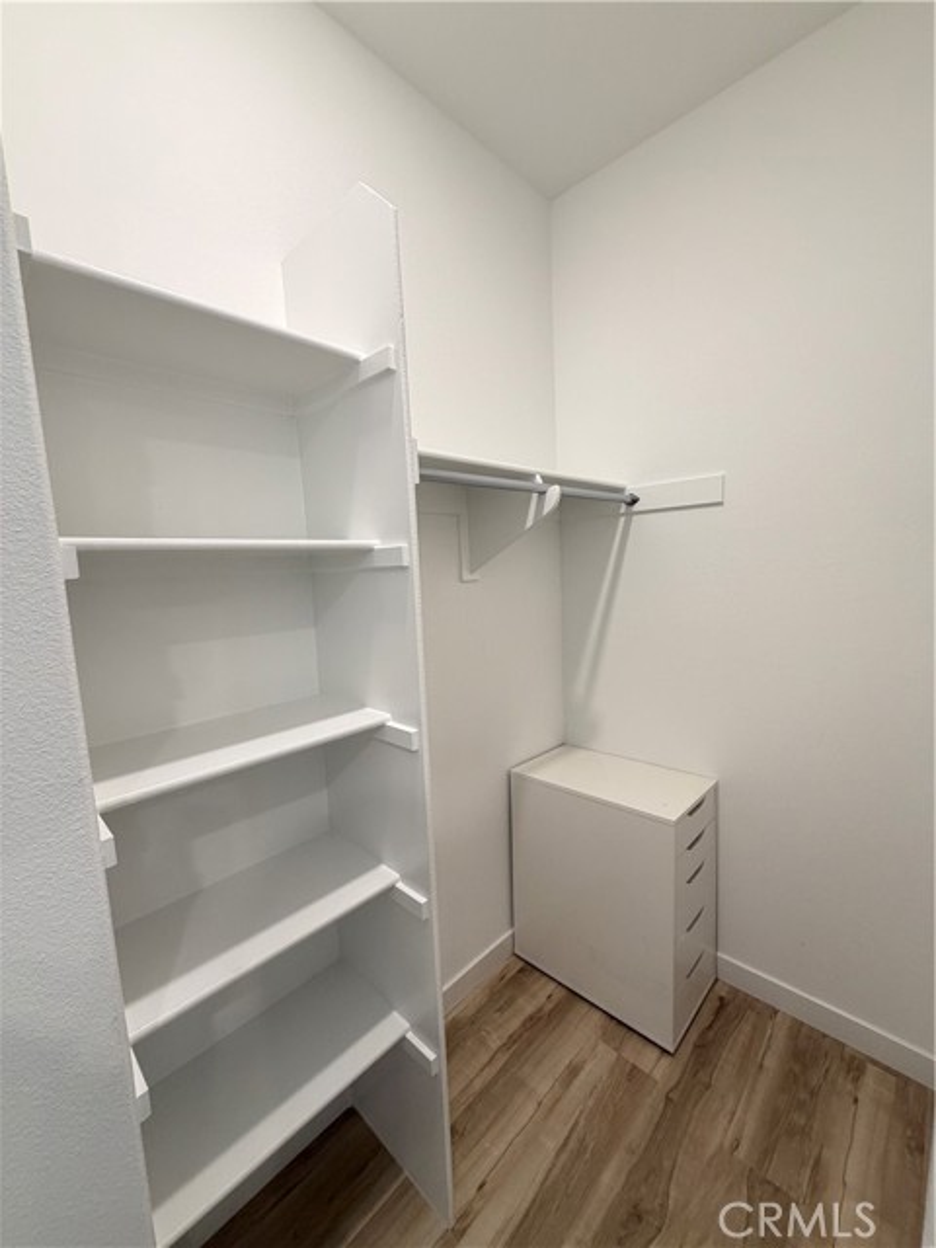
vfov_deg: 102.1
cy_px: 624
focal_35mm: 14
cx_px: 468
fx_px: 505
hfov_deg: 85.7
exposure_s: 1/60
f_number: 2.2
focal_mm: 2.22
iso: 160
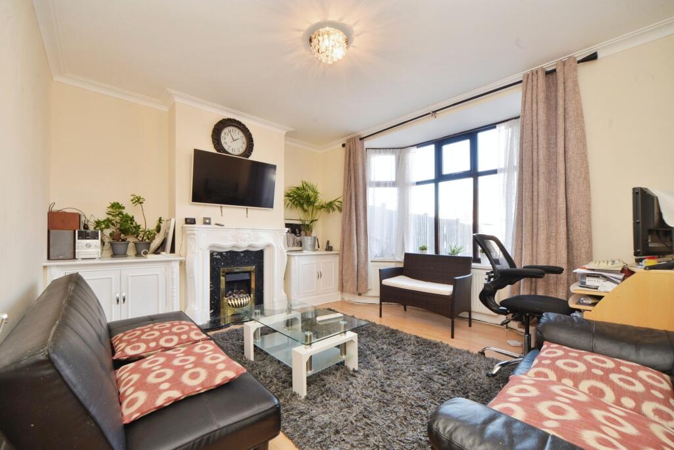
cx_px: 337
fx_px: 281
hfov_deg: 100.4
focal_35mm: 15
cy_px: 225
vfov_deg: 77.4
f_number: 13
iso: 320
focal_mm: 15
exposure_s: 1/13
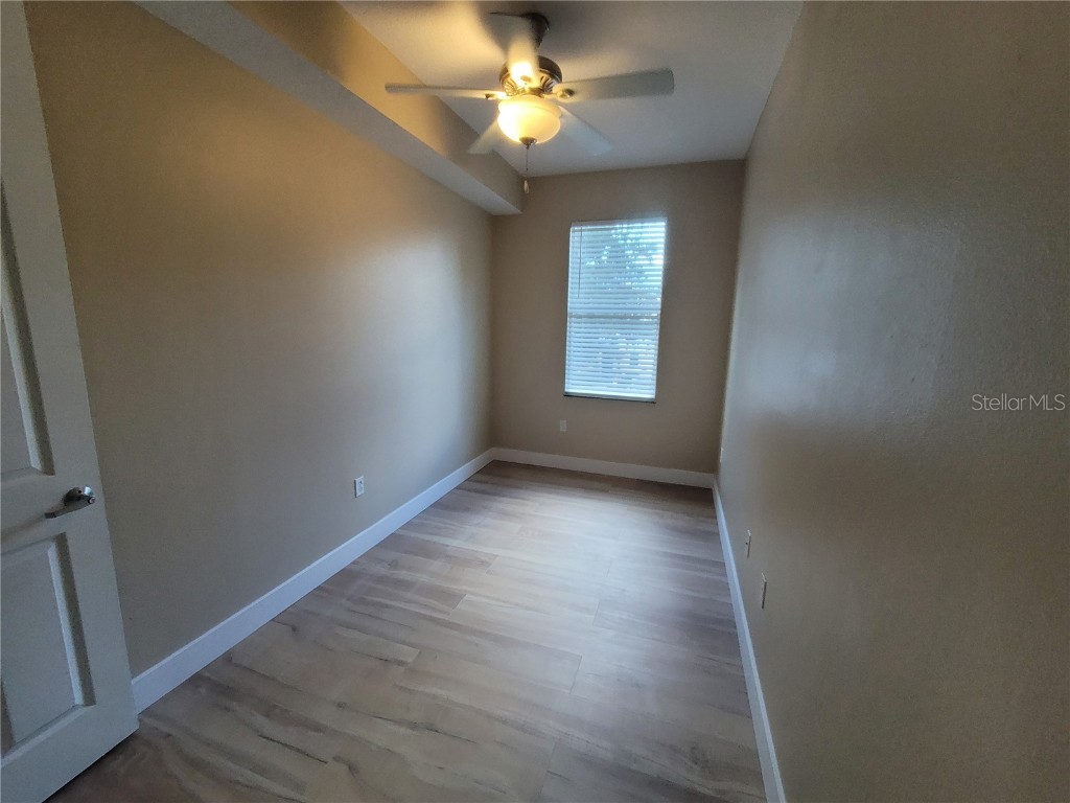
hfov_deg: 106.2
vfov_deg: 89.9
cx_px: 535
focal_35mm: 13
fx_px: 402
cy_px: 402
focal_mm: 2.2
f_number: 2.2
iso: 200
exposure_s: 1/60
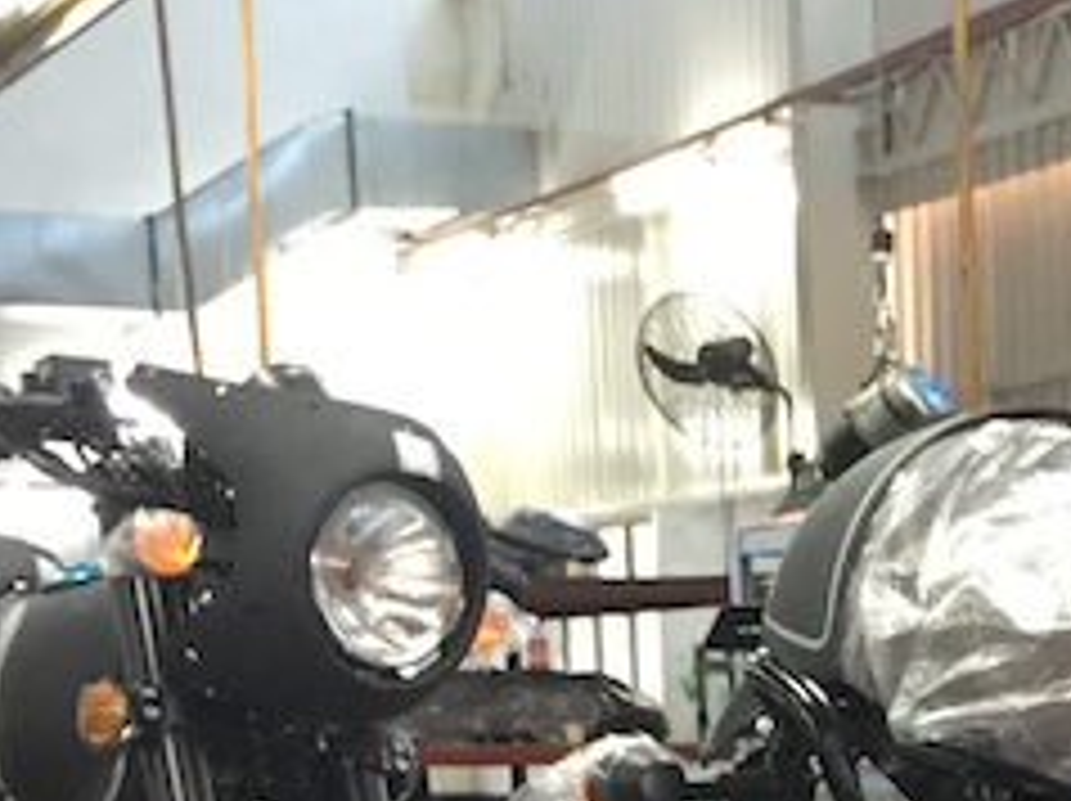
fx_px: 3771
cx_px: 1449
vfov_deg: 11.5
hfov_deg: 15.3
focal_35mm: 122
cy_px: 1314
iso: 100
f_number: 2.2
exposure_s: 1/17
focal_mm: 4.15
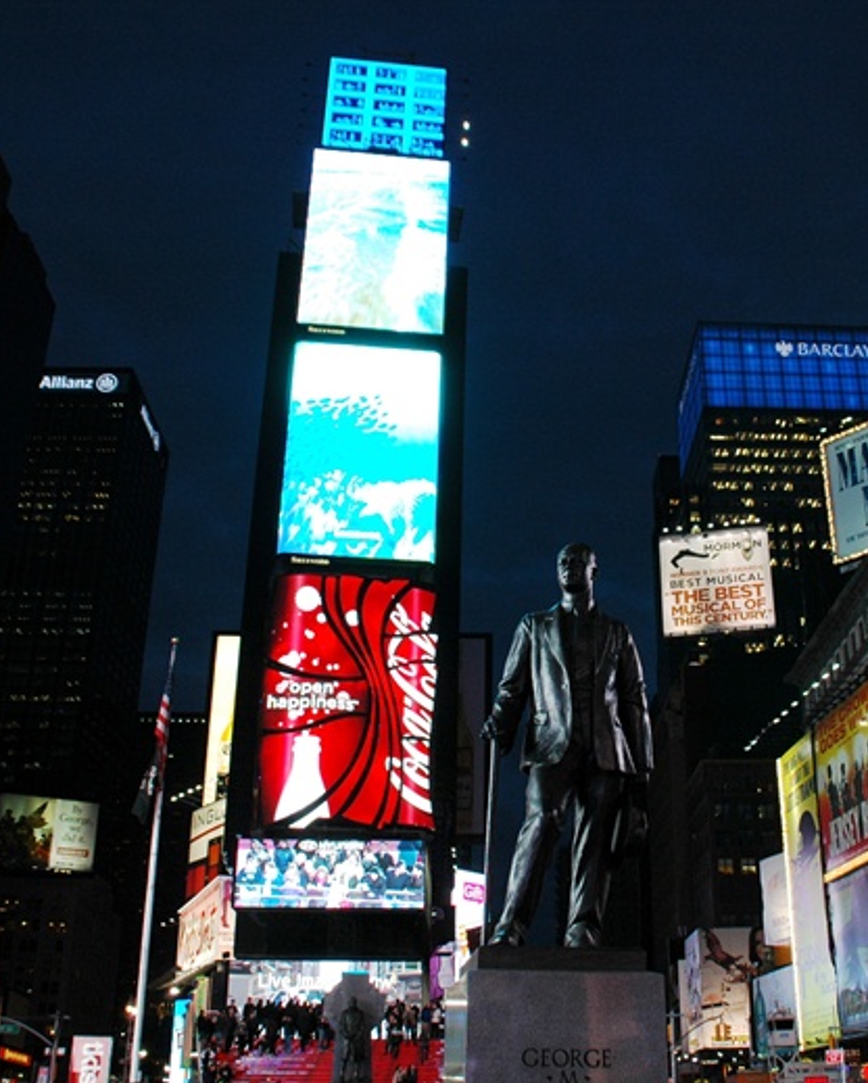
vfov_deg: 46.8
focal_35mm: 39
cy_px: 545
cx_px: 572
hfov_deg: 37.9
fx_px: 1251
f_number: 7.1
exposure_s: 1/30
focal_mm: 18
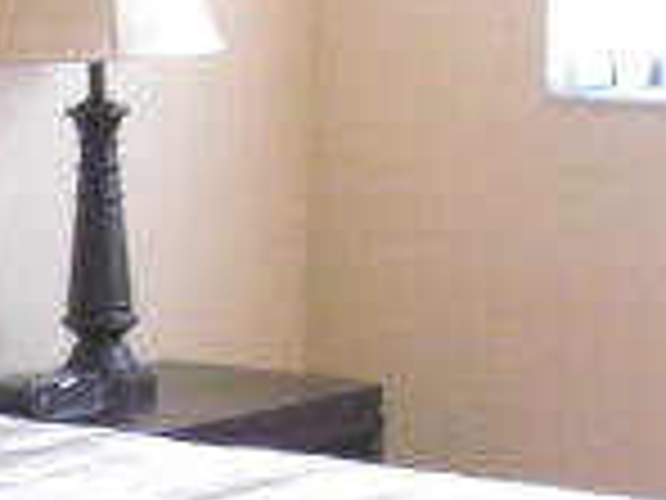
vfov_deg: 8.8
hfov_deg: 11.1
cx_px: -594
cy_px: 770
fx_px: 3155
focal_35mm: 164
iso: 800
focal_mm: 7.9
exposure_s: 1/40
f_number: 2.8
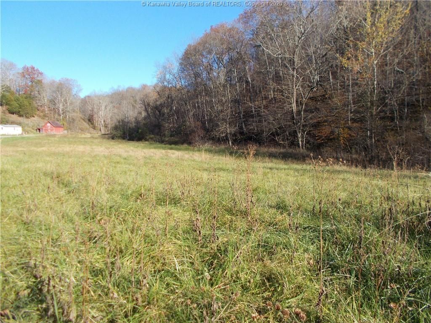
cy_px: 162
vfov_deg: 53.1
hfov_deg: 67.3
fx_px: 324
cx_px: 216
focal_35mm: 26
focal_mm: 4.6
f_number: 3.2
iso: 80
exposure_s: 1/500
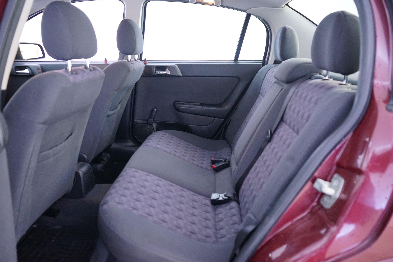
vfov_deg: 46.4
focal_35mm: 28
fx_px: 306
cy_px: 131
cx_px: 196
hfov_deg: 65.5
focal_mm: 28
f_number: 3.5
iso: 3200
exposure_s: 1/20
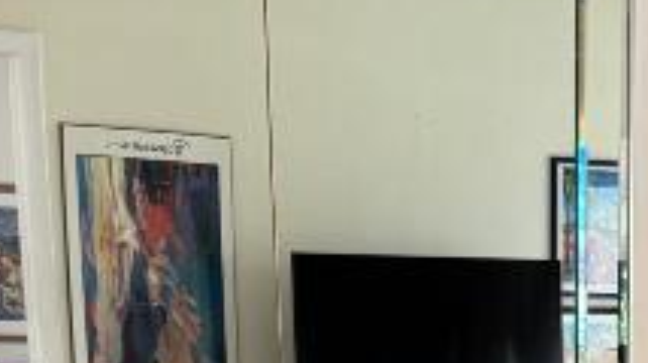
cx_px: 609
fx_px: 2146
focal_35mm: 125
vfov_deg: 8.8
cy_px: 883
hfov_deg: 16.9
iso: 200
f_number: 1.78
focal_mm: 6.76
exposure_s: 1/60
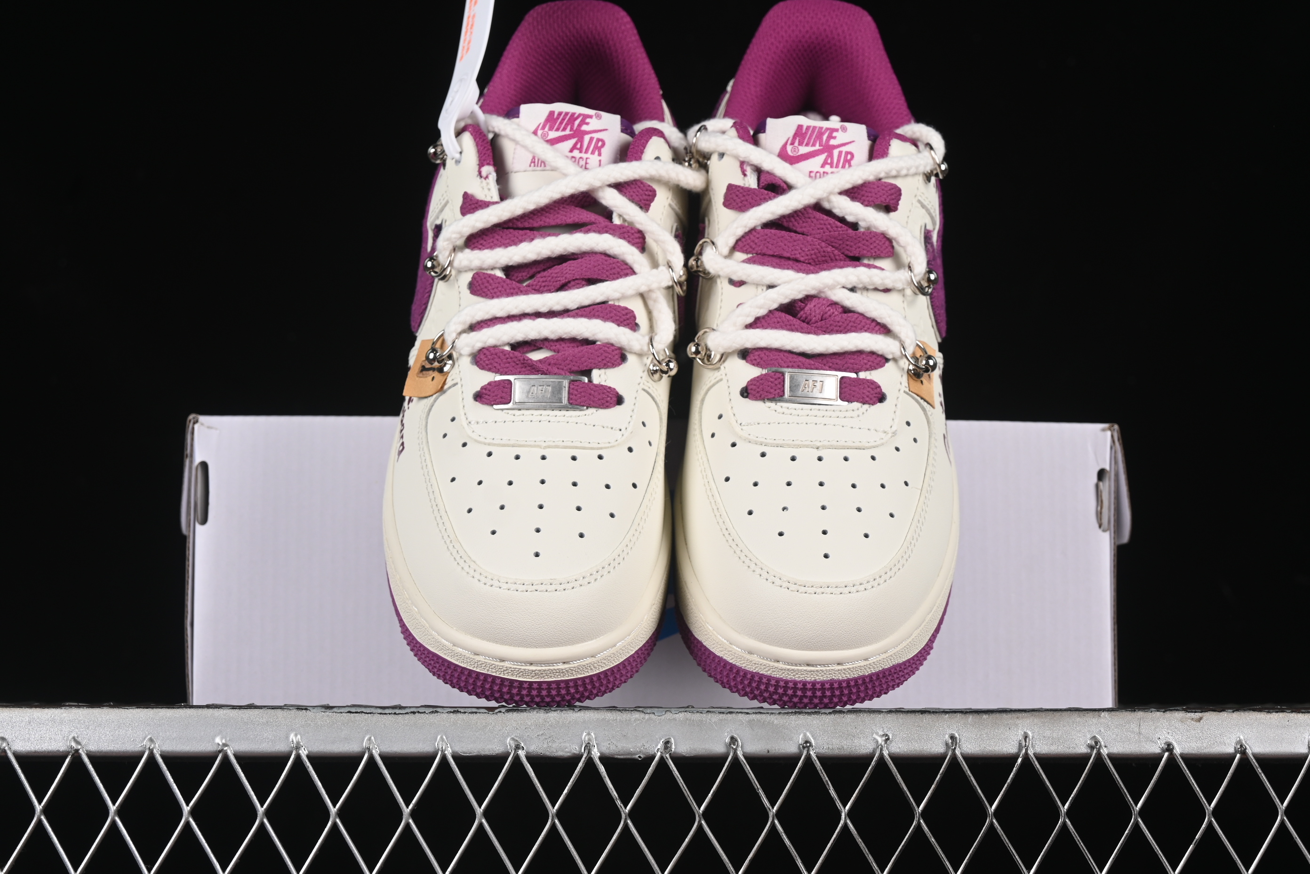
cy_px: 437
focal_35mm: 75
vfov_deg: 18.2
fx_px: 2729
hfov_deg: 27.0
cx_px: 655
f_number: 8
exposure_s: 1/80
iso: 160
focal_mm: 50
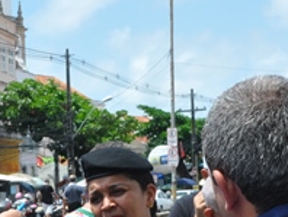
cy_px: 228
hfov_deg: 16.2
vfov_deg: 12.1
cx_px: 83
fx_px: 1008
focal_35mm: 121
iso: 400
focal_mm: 26
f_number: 11
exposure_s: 1/500
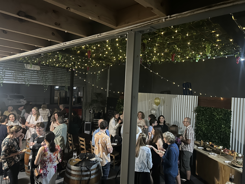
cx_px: 122
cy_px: 92
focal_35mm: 26
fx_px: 184
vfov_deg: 53.1
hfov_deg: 67.3
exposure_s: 1/25
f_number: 1.5
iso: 1000
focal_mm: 5.7
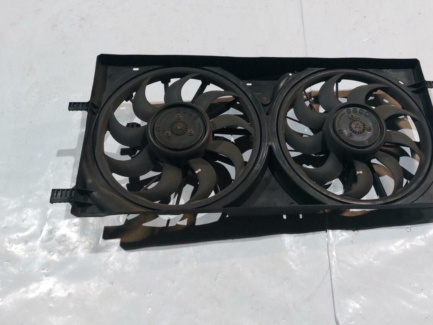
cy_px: 143
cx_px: 259
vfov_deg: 45.4
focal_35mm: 31
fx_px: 388
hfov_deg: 57.9
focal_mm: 5.23
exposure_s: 1/100
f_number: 1.8
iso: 320
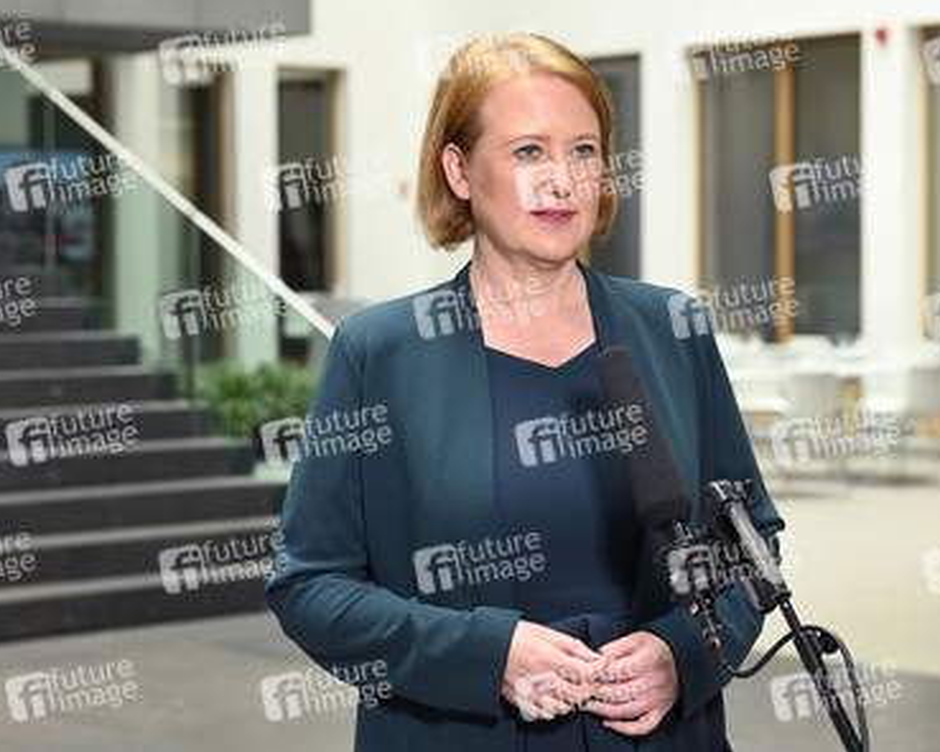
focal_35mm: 86
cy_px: 372
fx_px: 2392
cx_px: 513
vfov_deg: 17.9
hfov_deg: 22.2
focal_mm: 75
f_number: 5
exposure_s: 1/500
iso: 3200
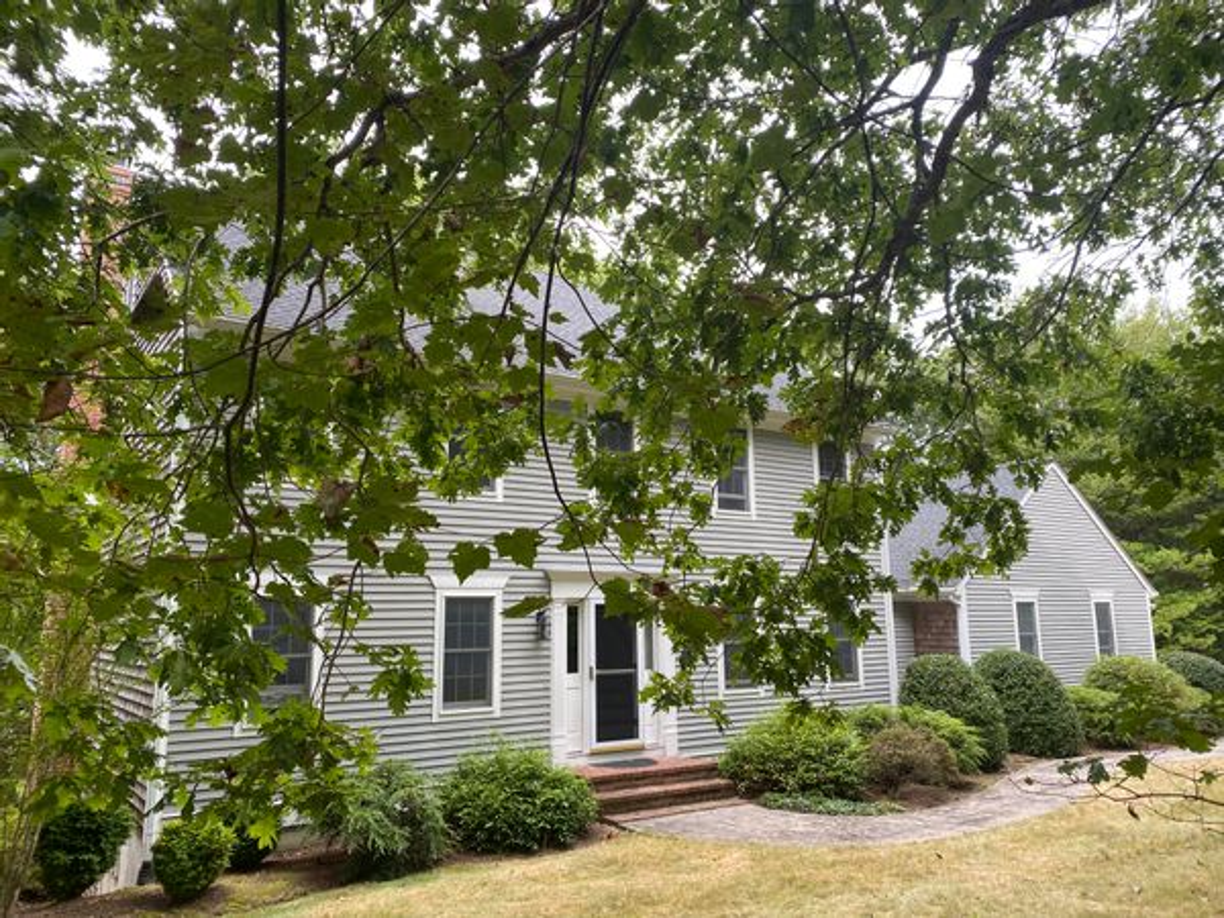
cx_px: 612
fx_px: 919
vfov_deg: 53.1
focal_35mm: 26
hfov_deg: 67.3
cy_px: 459
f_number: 1.8
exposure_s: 1/177
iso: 32
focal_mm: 4.25
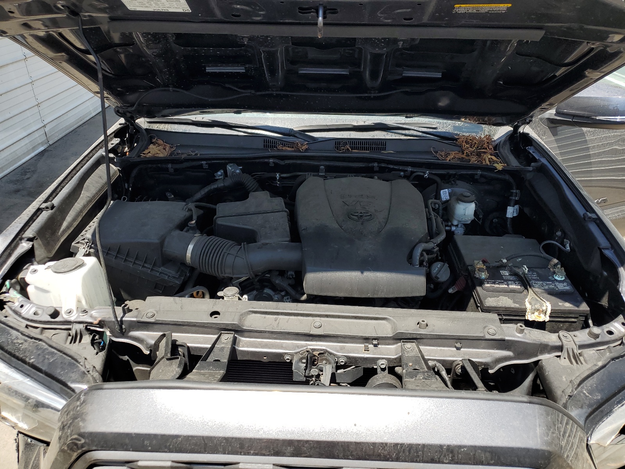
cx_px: 312
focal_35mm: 26
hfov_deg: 67.3
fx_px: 469
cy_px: 234
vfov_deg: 53.1
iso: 50
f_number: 1.5
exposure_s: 1/1250
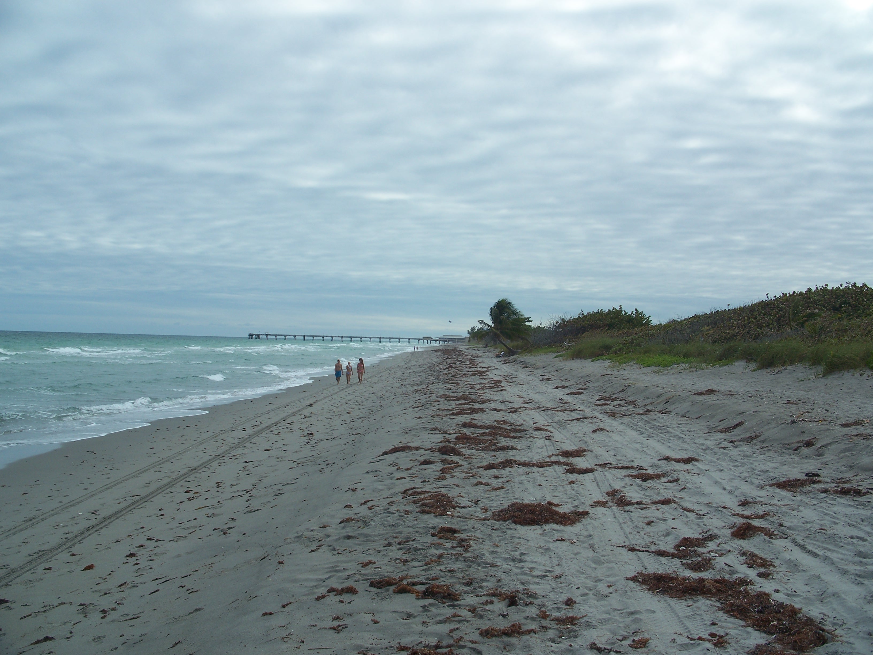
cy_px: 328
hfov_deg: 50.1
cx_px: 436
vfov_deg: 38.7
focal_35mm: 37
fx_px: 933
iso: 64
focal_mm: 7.8
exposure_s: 1/500
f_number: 4
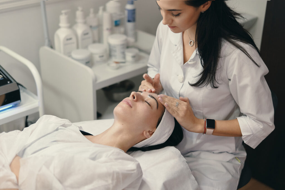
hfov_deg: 39.6
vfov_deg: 27.0
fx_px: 396
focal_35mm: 50
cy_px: 95
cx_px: 142
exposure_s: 1/400
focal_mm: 50
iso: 1000
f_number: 2
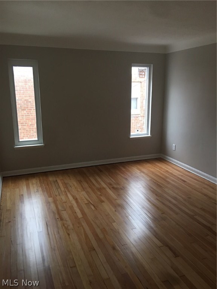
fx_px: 242
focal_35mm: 29
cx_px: 108
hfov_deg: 48.2
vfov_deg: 61.7
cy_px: 144
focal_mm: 4.15
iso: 50
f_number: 2.2
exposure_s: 1/15
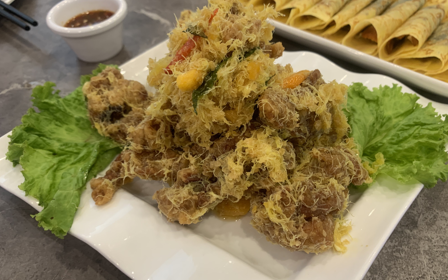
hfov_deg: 66.5
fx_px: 342
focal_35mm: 28
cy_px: 139
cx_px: 222
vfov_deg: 44.5
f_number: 1.8
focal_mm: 4.25
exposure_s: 1/50
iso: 125
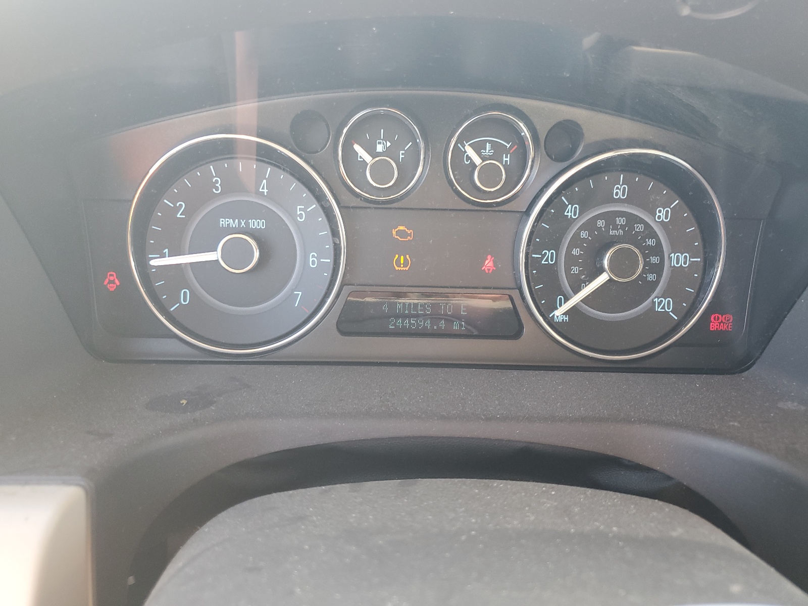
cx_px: 404
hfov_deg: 67.3
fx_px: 607
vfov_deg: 53.1
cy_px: 303
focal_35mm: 26
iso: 59
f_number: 1.5
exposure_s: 1/60.2
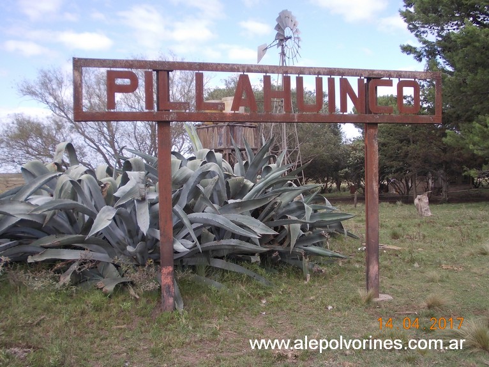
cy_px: 184
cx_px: 244
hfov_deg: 49.0
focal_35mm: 38
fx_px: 537
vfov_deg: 37.7
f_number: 3.1
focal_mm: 5.3
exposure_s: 1/500
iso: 80
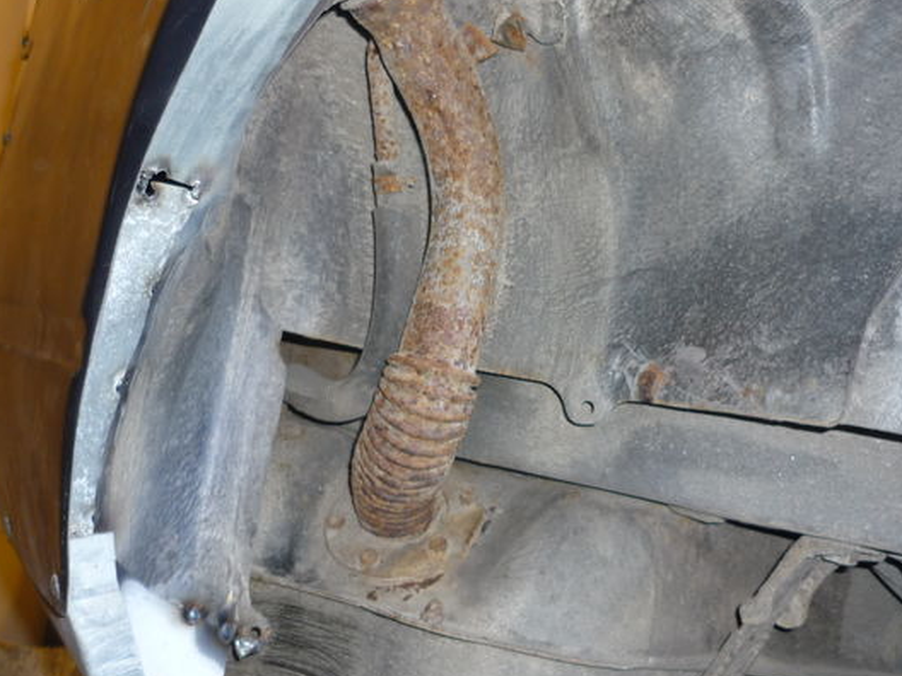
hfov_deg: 46.8
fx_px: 1042
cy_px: 331
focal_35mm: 40
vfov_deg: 36.0
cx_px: 472
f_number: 2.8
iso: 100
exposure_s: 1/30
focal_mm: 5.5
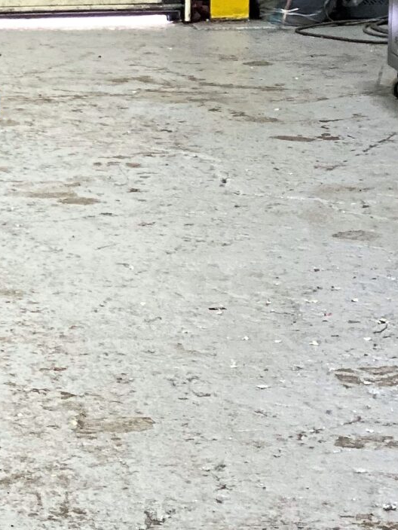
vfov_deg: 10.4
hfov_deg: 7.6
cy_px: 72
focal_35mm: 189
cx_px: -318
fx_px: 2897
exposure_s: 1/40
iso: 250
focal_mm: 6
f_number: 2
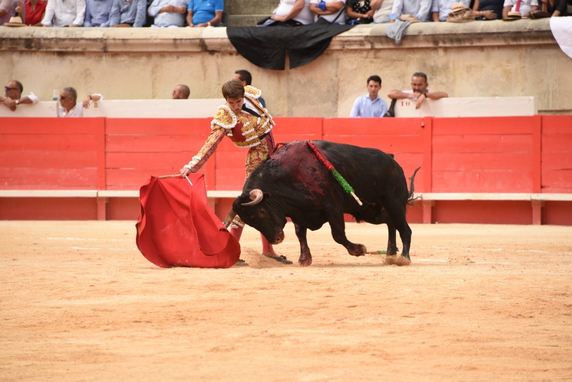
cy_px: 191
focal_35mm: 300
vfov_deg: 4.6
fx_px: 4769
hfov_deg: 6.9
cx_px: 286
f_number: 7.1
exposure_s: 1/800
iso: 400
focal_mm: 300
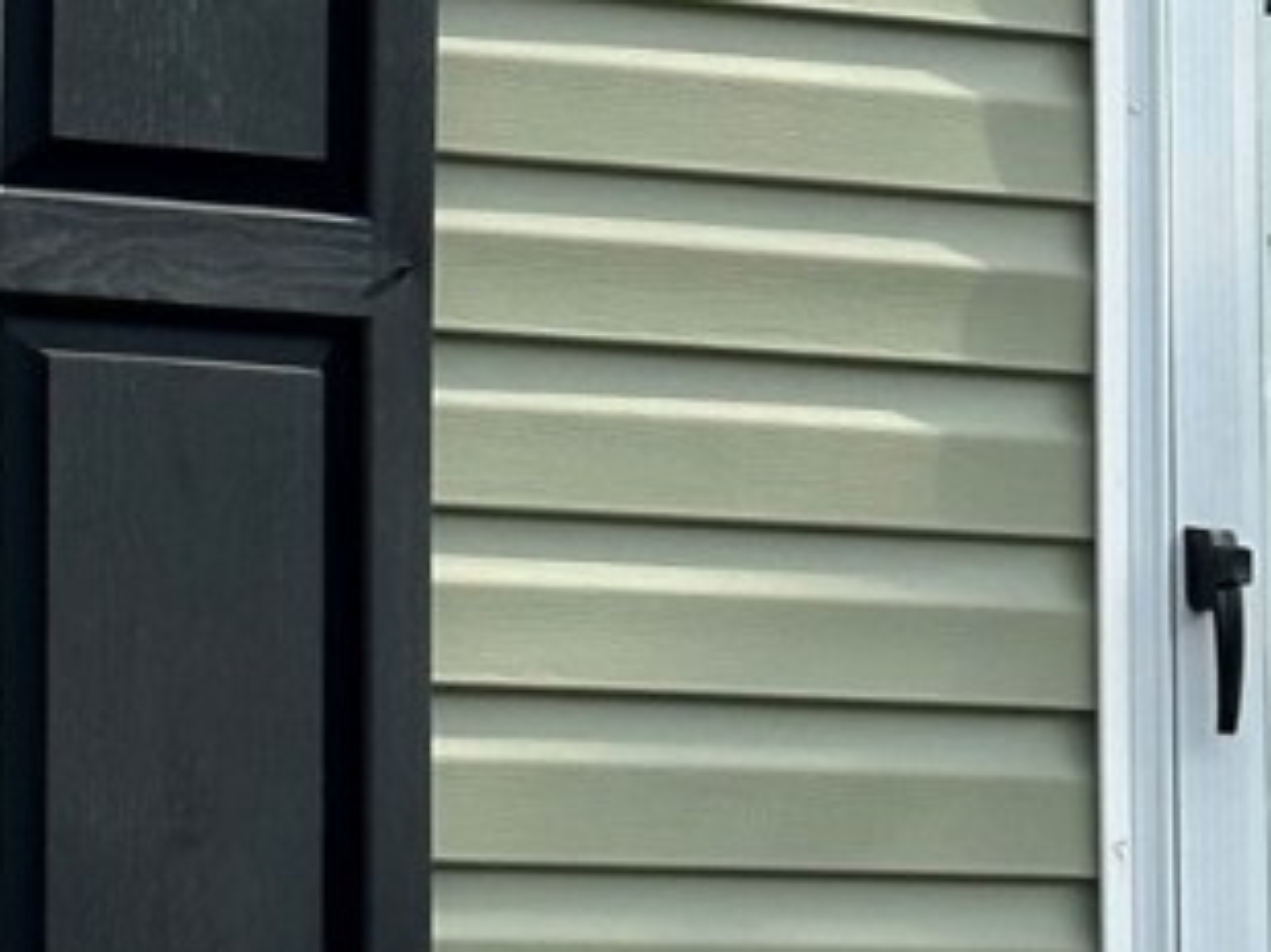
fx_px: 8732
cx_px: 742
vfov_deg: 6.2
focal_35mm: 238
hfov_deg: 8.3
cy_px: 152
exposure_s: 1/2809
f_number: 1.78
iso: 64
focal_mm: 6.86
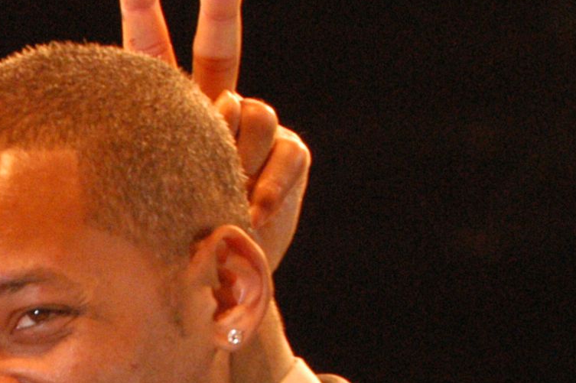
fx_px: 7643
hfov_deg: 4.3
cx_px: -205
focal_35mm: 478
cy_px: 684
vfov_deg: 2.9
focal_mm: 80
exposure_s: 1/125
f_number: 4
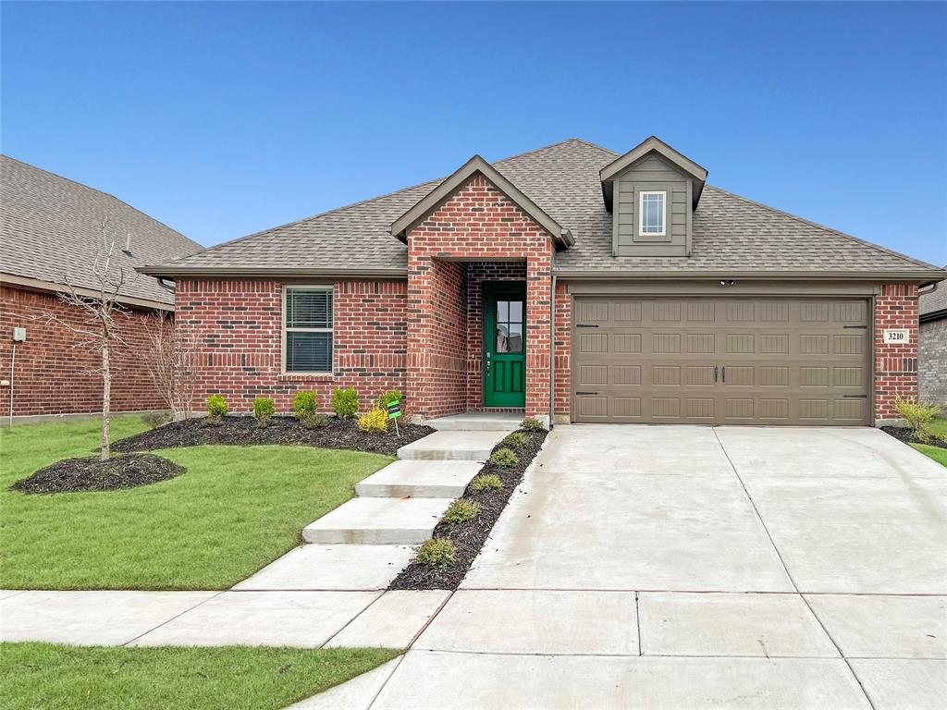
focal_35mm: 26
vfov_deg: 53.1
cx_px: 474
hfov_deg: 67.3
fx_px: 711
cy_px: 355
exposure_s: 1/1751
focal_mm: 5.7
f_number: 1.5
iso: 50
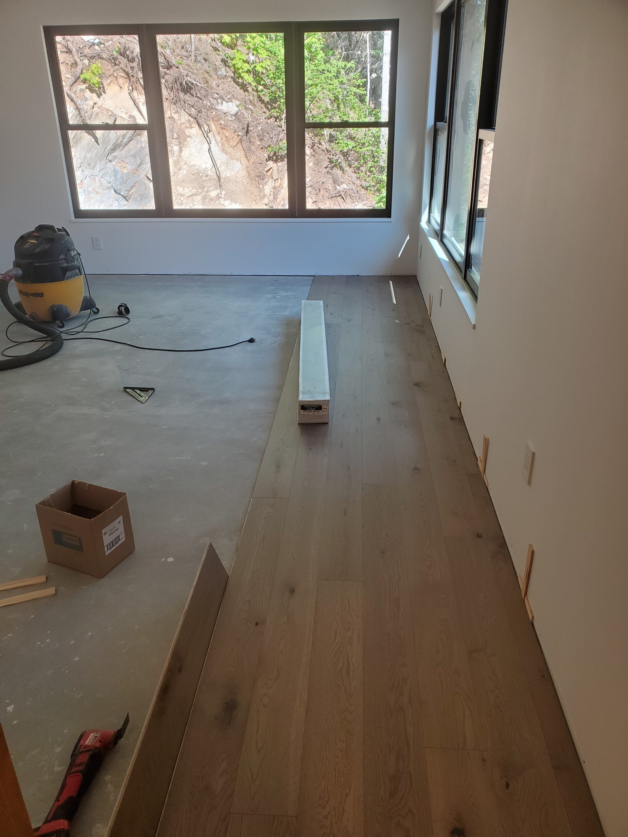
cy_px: 418
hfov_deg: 53.1
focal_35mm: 26
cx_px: 314
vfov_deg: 67.3
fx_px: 629
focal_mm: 4.3
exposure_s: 1/120
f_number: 2.4
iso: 80
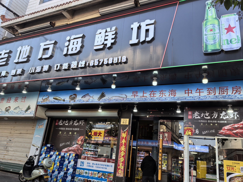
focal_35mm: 27
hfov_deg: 65.3
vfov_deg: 51.4
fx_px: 190
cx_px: 122
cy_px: 91
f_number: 2
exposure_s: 1/714
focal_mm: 5.75
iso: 50
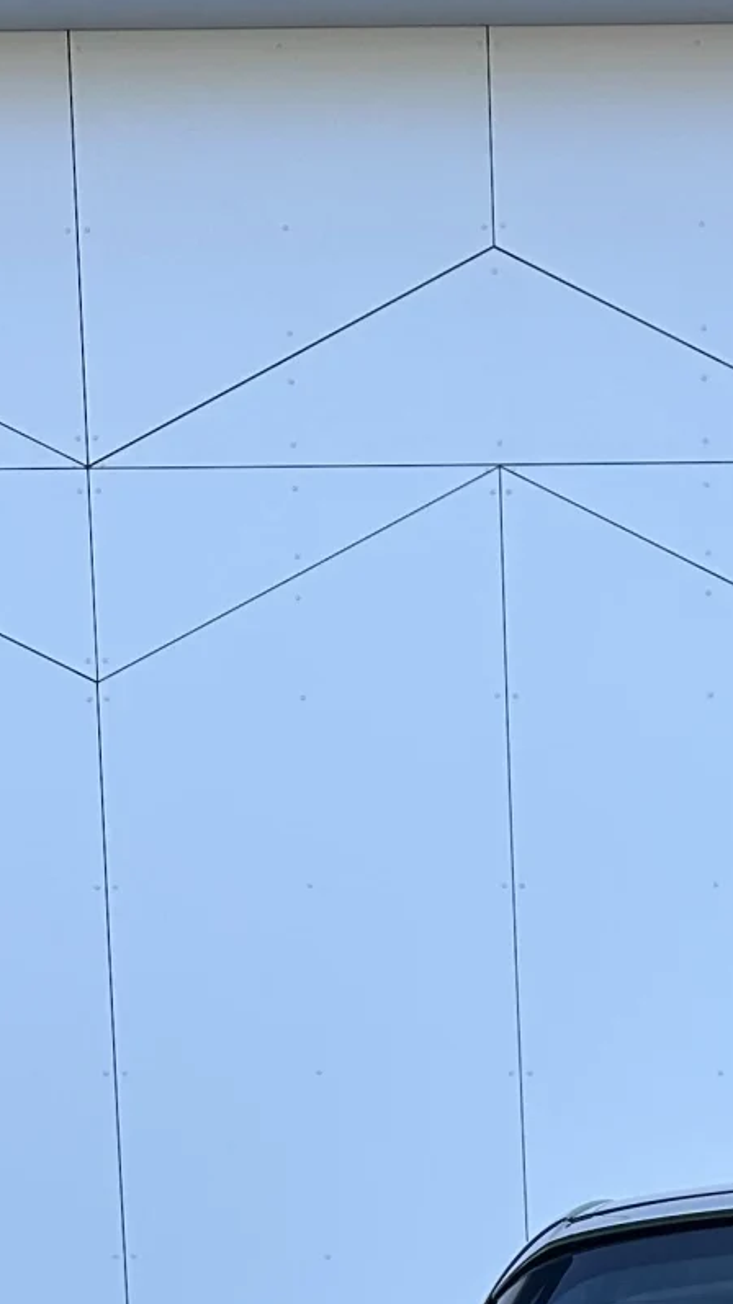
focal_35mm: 84
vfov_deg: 21.9
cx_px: 1072
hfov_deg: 13.6
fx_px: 2904
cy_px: 1836
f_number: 1.78
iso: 80
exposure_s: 1/864
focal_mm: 6.86
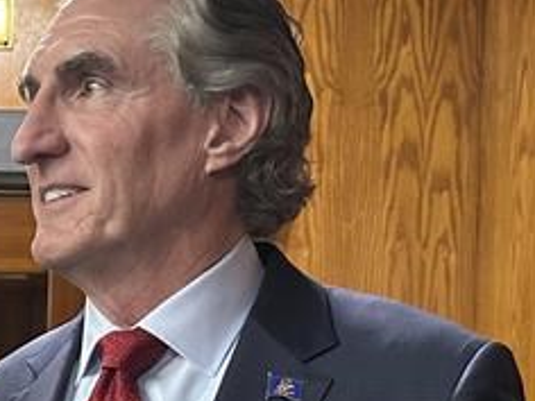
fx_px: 1020
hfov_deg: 25.3
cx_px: -165
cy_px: 404
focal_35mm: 66
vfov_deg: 21.4
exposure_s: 1/30
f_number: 1.78
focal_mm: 6.86
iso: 1000
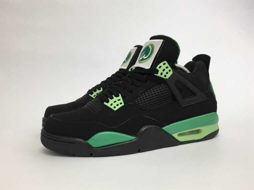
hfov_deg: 56.8
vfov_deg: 44.2
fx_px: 235
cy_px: 94
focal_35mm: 32
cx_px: 124
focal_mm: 4.15
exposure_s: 1/30
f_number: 2.2
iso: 32
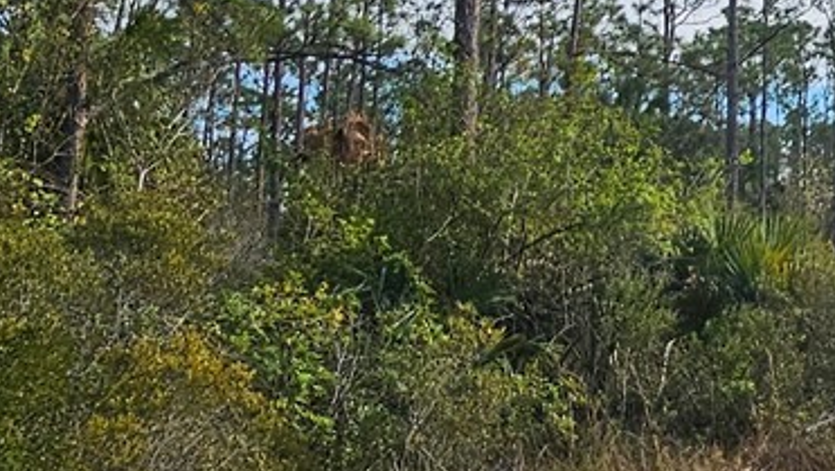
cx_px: 878
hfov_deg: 31.2
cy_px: 79
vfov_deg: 19.5
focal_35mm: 61
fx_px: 1351
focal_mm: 2.2
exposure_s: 1/2384
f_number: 2.2
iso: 50
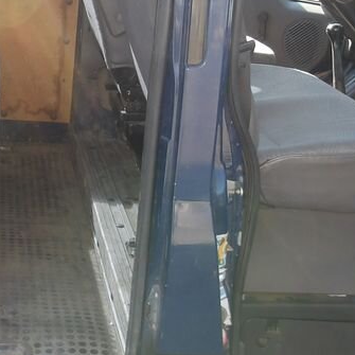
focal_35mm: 73
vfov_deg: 23.0
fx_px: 847
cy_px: 25
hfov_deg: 23.2
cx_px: 48
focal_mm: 4.9
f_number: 3
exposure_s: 1/133
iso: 100
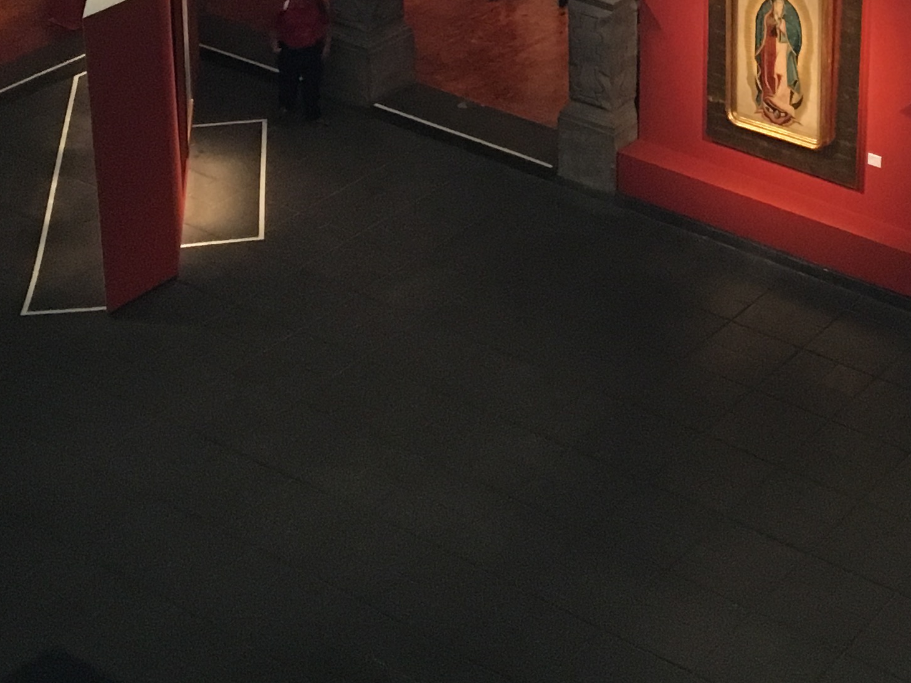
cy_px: -256
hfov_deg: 23.9
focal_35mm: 80
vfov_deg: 17.1
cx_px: 789
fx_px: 2105
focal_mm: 4.15
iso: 200
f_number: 2.2
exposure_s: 1/30
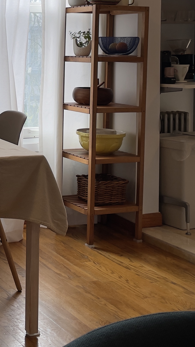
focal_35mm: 67
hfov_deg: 16.8
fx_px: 616
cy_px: 93
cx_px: -69
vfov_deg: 31.0
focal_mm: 4.2
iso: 32
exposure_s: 1/185
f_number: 1.6
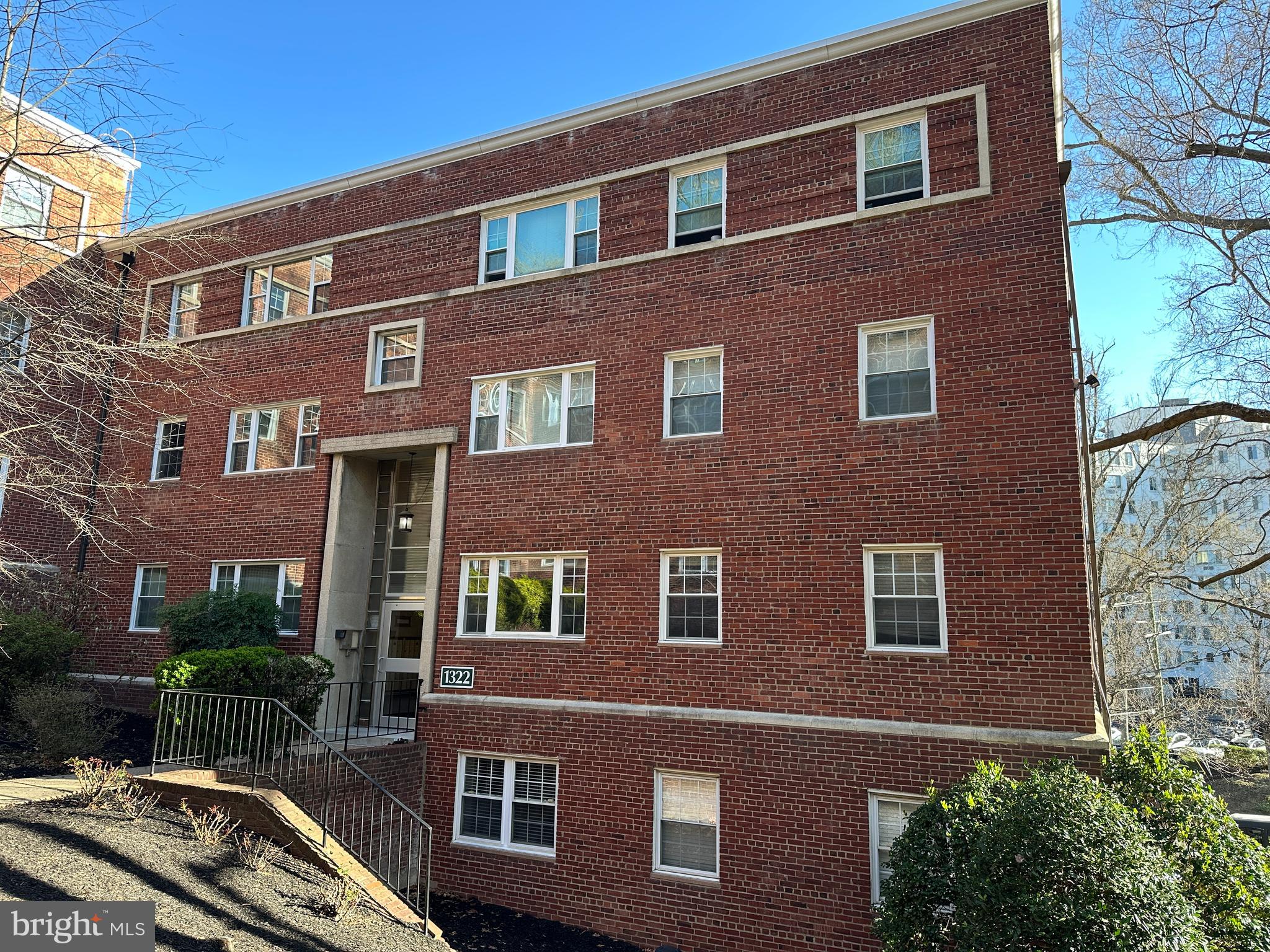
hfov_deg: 71.6
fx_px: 881
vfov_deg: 56.8
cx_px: 635
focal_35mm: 24
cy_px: 476
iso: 80
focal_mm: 6.86
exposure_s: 1/286
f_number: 1.78
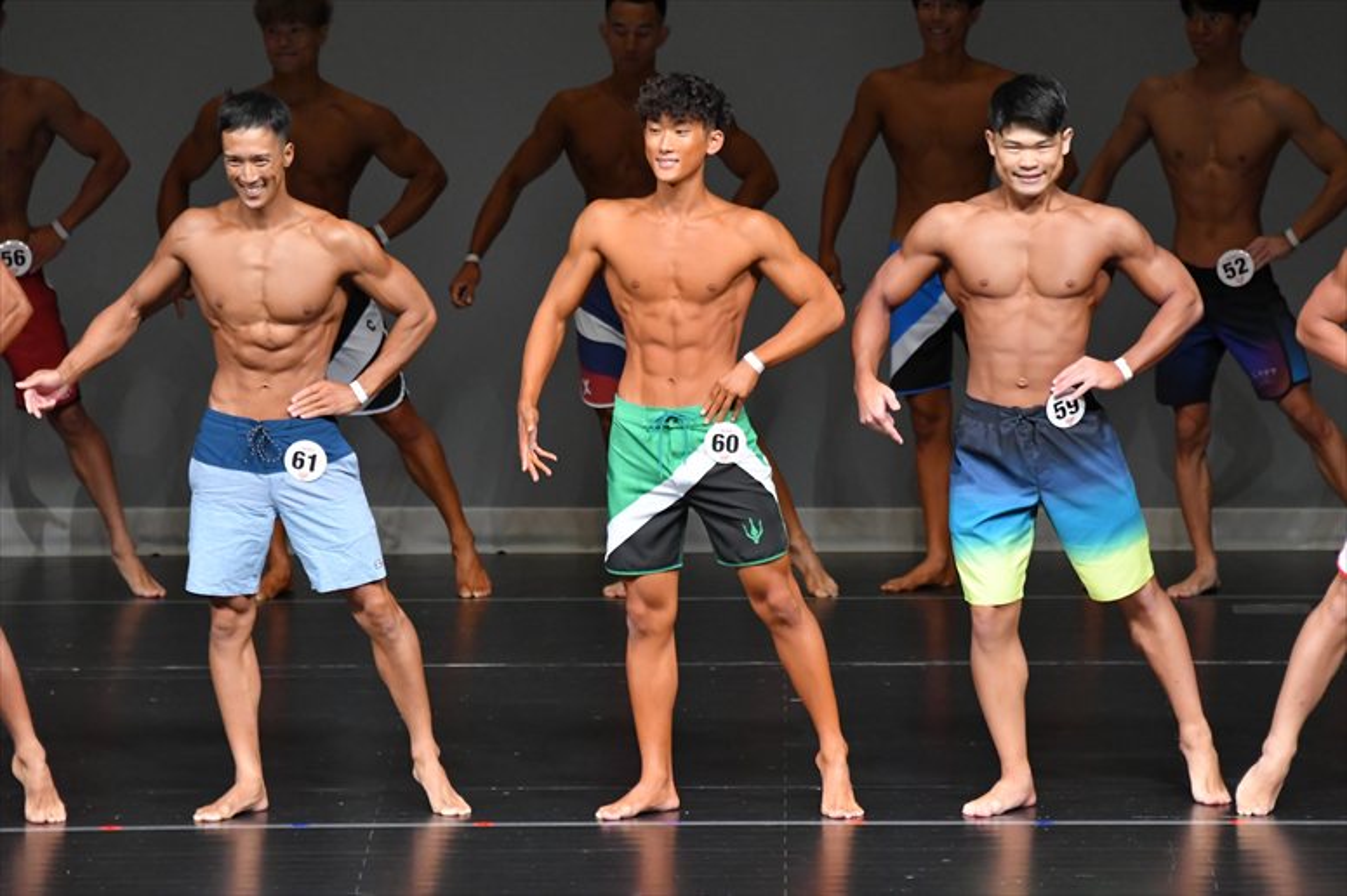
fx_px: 11781
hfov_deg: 6.5
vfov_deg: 4.4
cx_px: 674
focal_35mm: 315
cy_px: 448
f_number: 5.6
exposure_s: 1/400
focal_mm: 210
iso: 4000
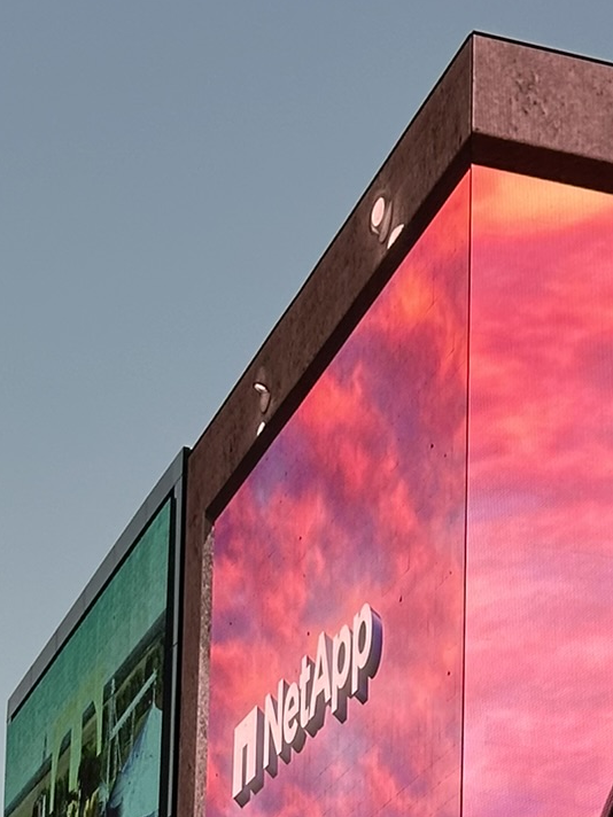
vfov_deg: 13.8
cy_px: 1058
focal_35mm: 138
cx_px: 868
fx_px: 3258
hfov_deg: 10.4
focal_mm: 6.86
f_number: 1.78
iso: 80
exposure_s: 1/487
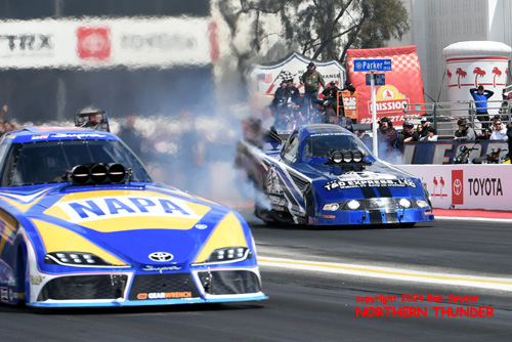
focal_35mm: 153
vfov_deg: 9.0
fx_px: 2177
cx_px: 256
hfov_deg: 13.4
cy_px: 171
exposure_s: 1/1000
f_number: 5.6
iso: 160
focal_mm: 102
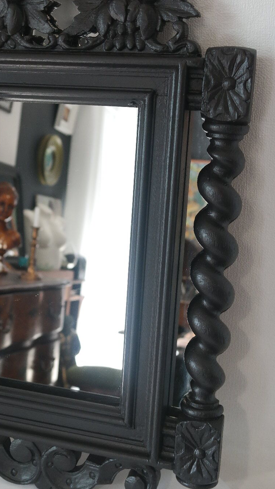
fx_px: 752
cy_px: 215
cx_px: 72
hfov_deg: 20.6
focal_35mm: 58
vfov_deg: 36.0
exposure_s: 1/30
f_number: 5.6
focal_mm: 28
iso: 800
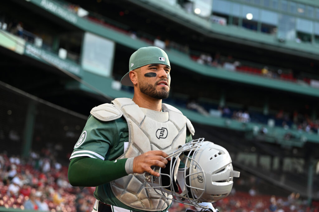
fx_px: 620
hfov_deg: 28.8
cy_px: 106
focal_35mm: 70
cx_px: 160
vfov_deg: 19.5
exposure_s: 1/1000
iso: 560
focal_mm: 70
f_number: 3.5
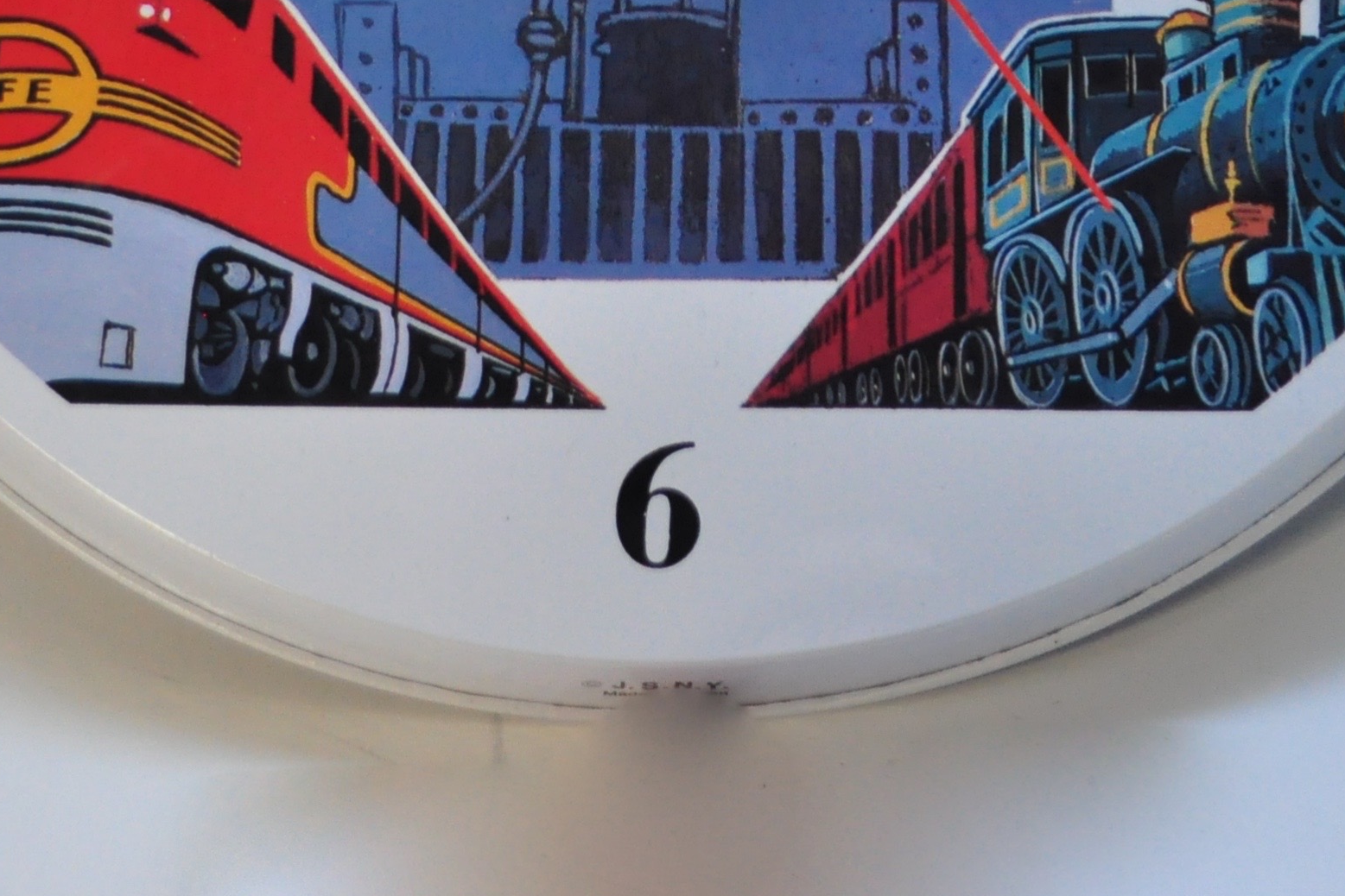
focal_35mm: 132
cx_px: 652
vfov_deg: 10.2
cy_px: -271
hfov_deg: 15.5
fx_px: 4931
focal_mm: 32
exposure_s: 1/100
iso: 1000
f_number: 4.8
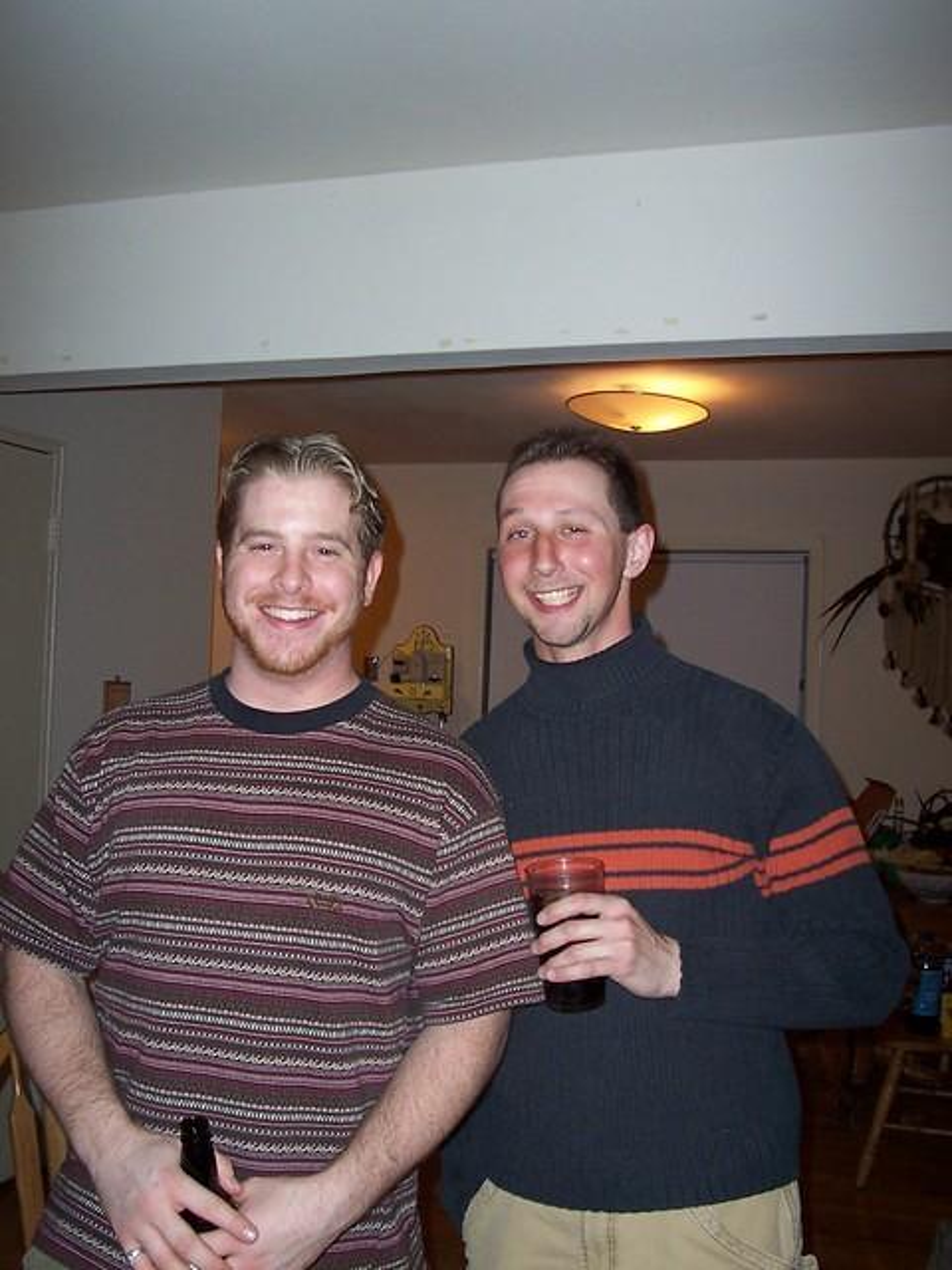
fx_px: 1357
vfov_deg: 50.1
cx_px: 476
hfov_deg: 38.7
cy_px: 635
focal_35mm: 37
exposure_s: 1/60
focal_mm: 5.6
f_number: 2.8
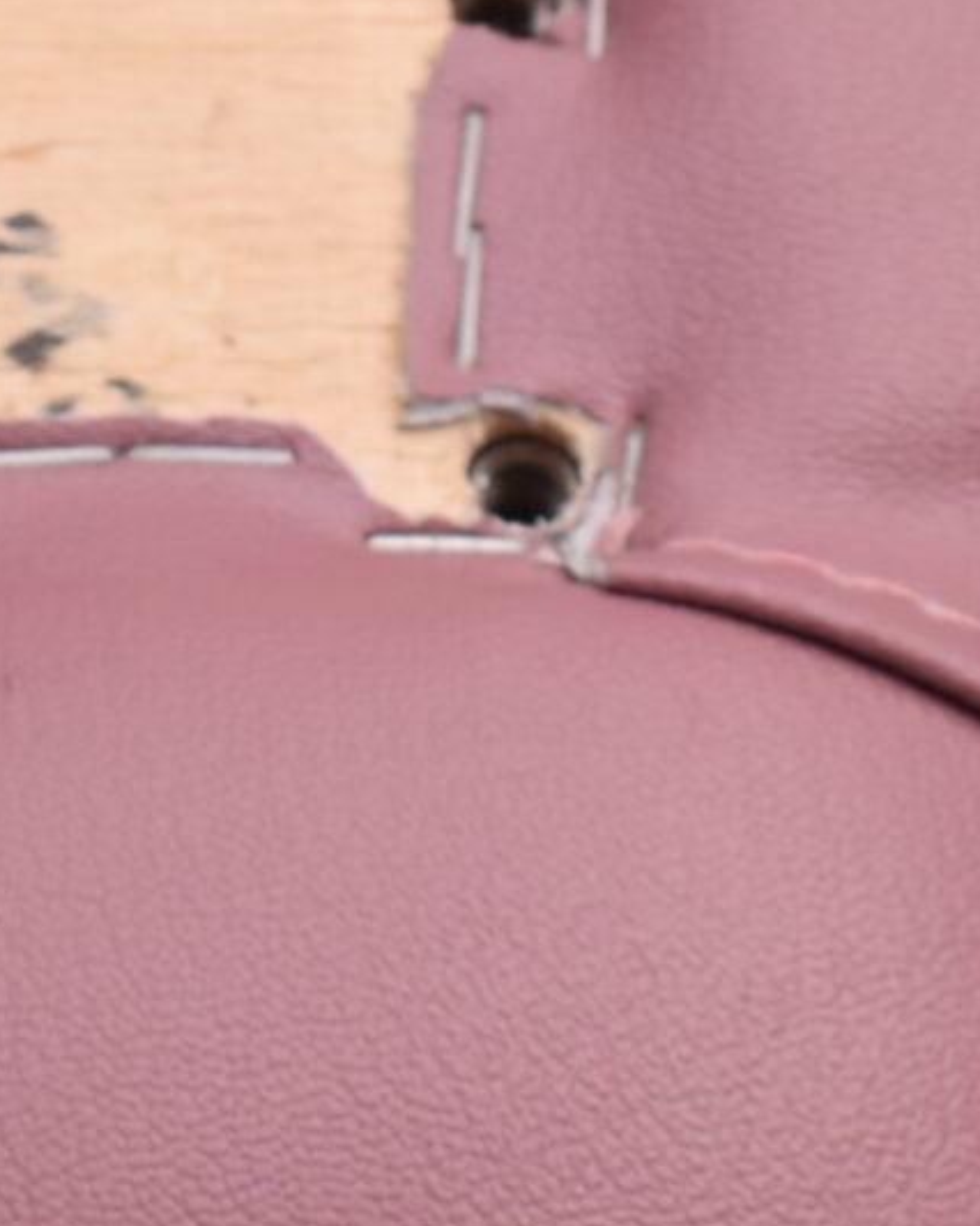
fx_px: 7364
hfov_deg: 7.6
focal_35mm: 203
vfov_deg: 9.5
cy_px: 153
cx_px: 170
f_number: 6.3
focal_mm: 30
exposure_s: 1/250
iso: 200
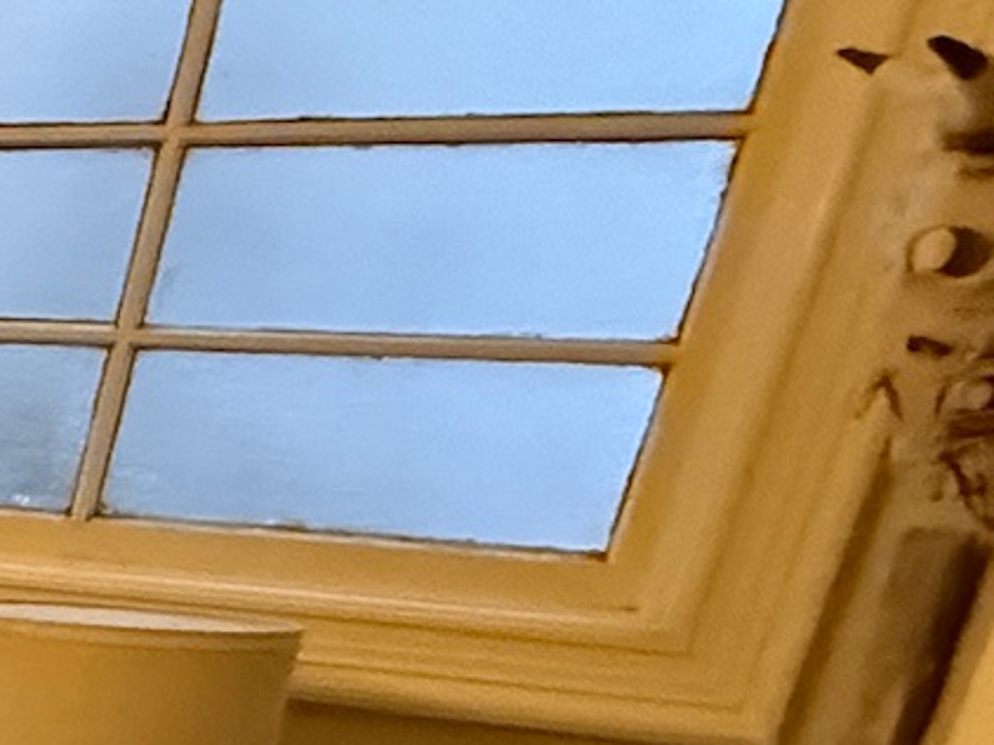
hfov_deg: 16.5
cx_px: -1230
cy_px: 922
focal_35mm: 68
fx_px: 1952
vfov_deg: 20.1
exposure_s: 1/60
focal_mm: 2.22
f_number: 2.2
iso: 800
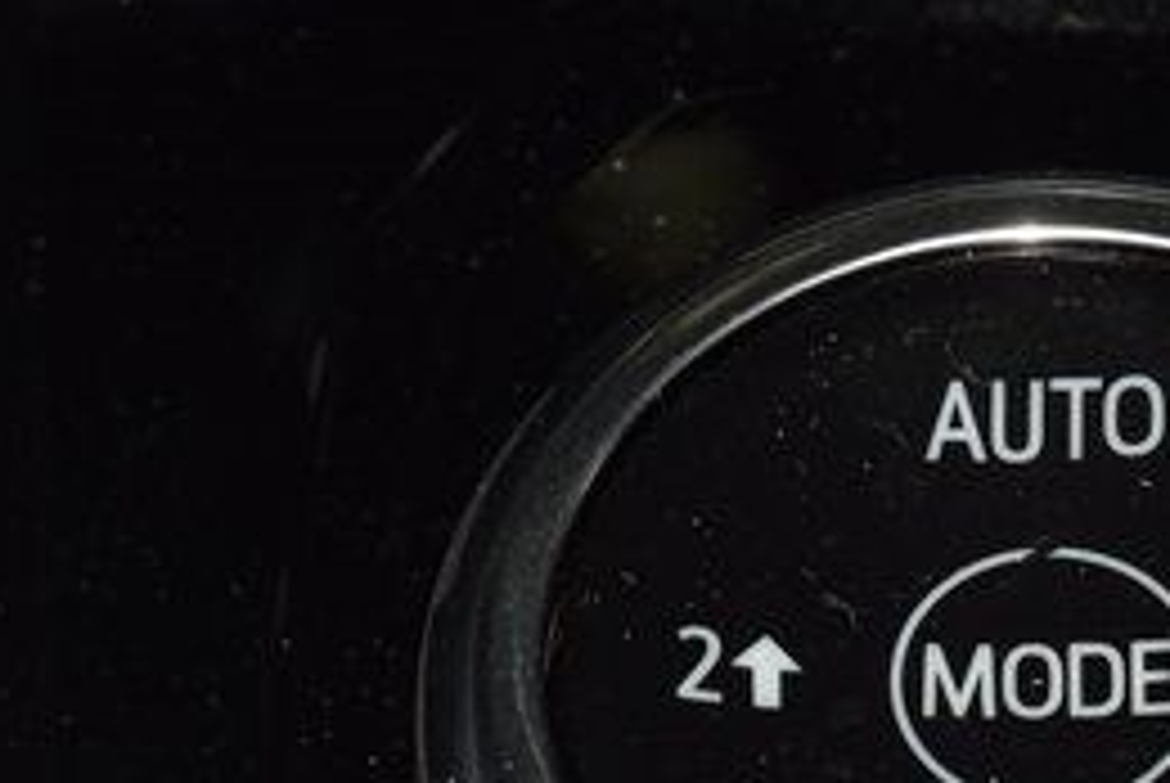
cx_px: 981
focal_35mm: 413
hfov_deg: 5.0
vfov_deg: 3.3
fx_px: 13437
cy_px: 628
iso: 100
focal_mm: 70
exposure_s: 1/125
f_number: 8
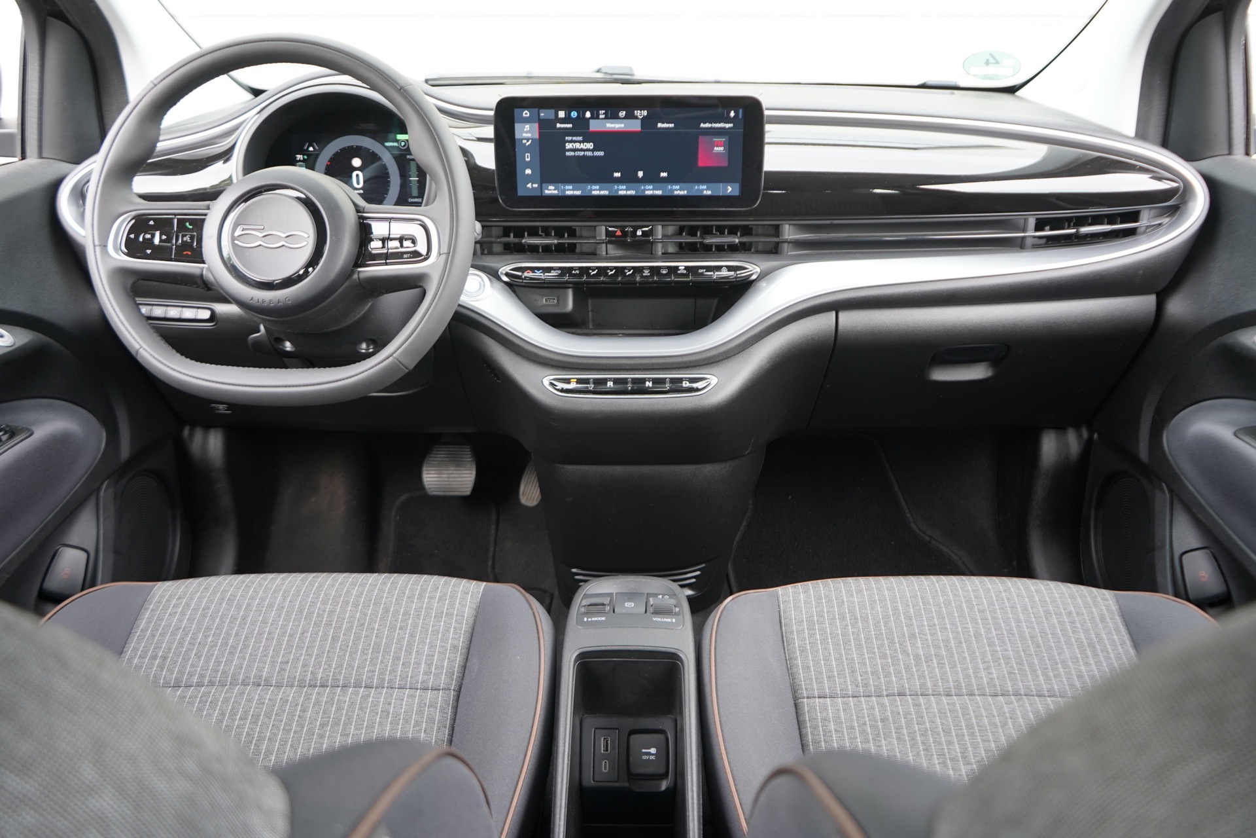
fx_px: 977
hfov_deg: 65.5
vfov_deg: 46.4
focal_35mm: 28
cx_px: 628
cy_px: 419
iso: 250
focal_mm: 28
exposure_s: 1/60
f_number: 4
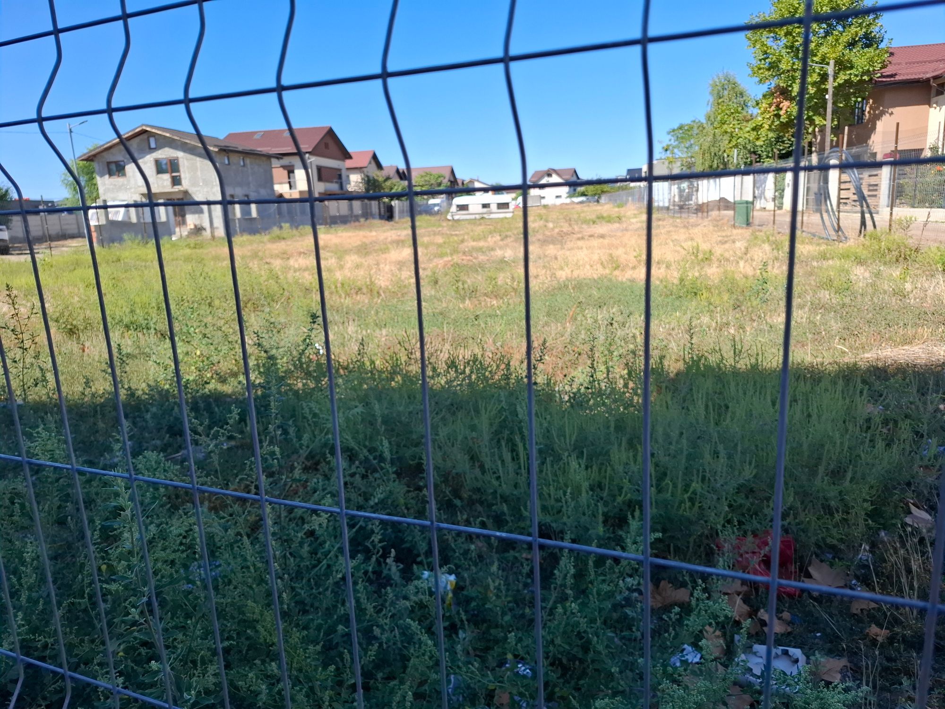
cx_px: 472
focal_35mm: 23
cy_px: 354
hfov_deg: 73.9
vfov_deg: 58.9
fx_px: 628
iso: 50
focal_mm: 5.54
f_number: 1.8
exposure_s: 1/1185
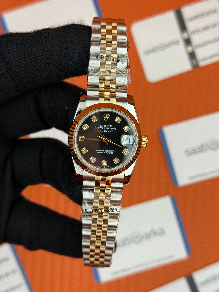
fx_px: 405
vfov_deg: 39.7
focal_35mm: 48
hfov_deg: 30.3
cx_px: 110
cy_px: 146
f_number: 1.78
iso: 64
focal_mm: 6.76
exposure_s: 1/641
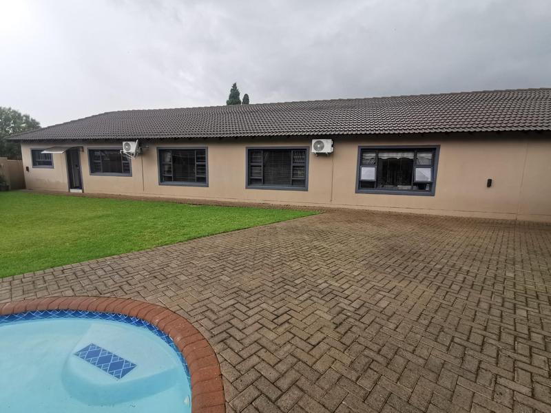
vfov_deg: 78.1
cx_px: 276
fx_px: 255
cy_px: 206
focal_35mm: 16
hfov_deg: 94.5
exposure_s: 1/114
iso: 50
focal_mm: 2.35
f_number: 2.2
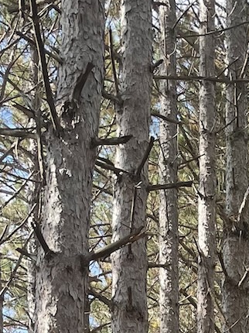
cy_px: 646
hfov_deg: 11.7
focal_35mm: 121
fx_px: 1162
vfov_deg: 14.0
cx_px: 382
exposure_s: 1/435
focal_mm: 4.2
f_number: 1.6
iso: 32
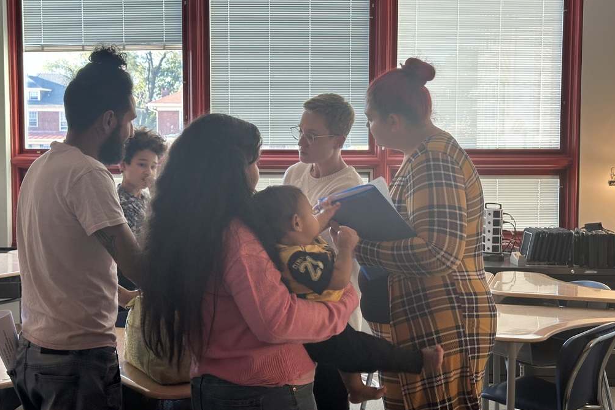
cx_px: 308
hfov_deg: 38.9
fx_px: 871
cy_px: 193
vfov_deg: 26.5
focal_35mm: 51
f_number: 1.78
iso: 80
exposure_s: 1/60
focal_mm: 6.86
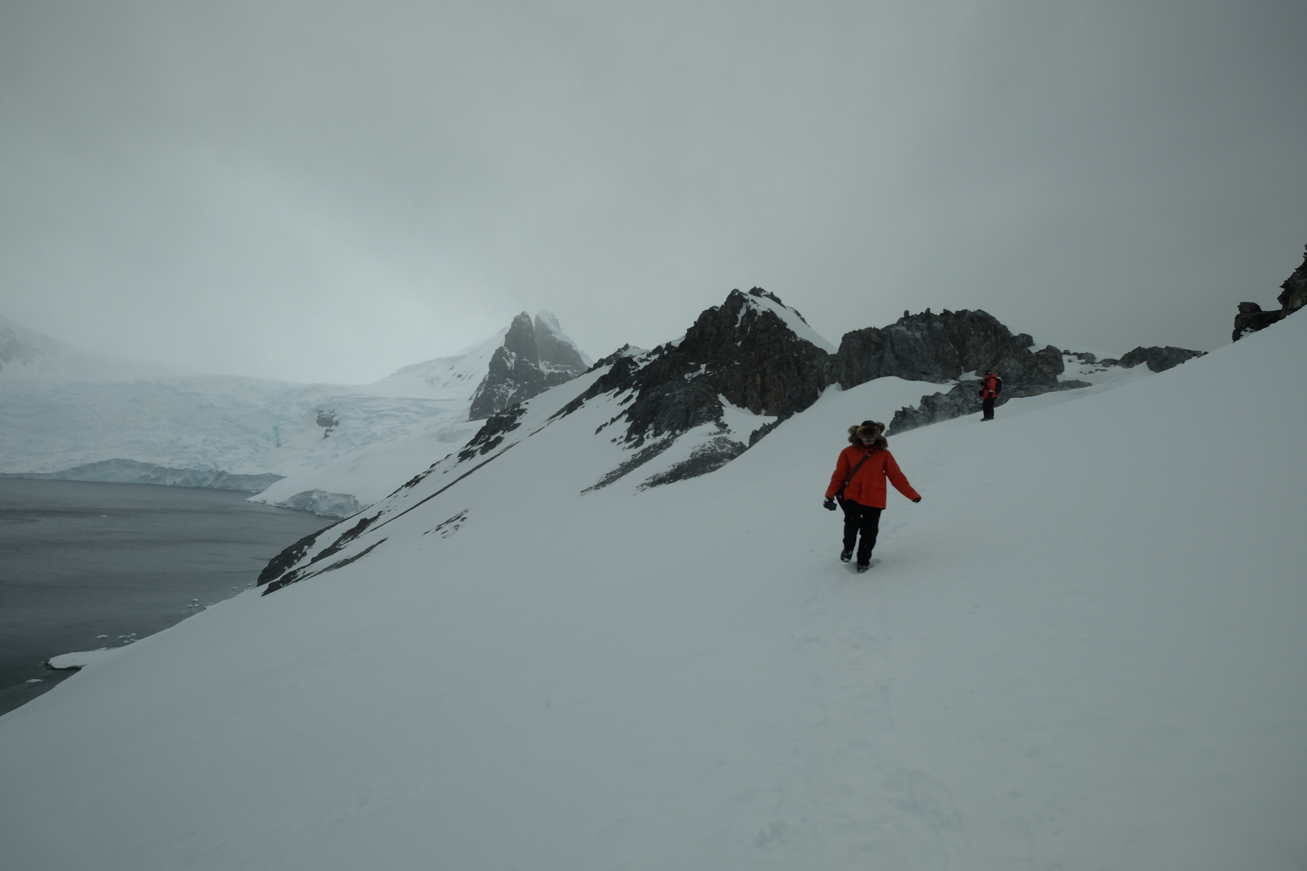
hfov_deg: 100.4
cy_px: 436
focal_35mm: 15
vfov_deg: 77.3
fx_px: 545
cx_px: 654
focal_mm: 10
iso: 200
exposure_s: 1/400
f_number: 5.6
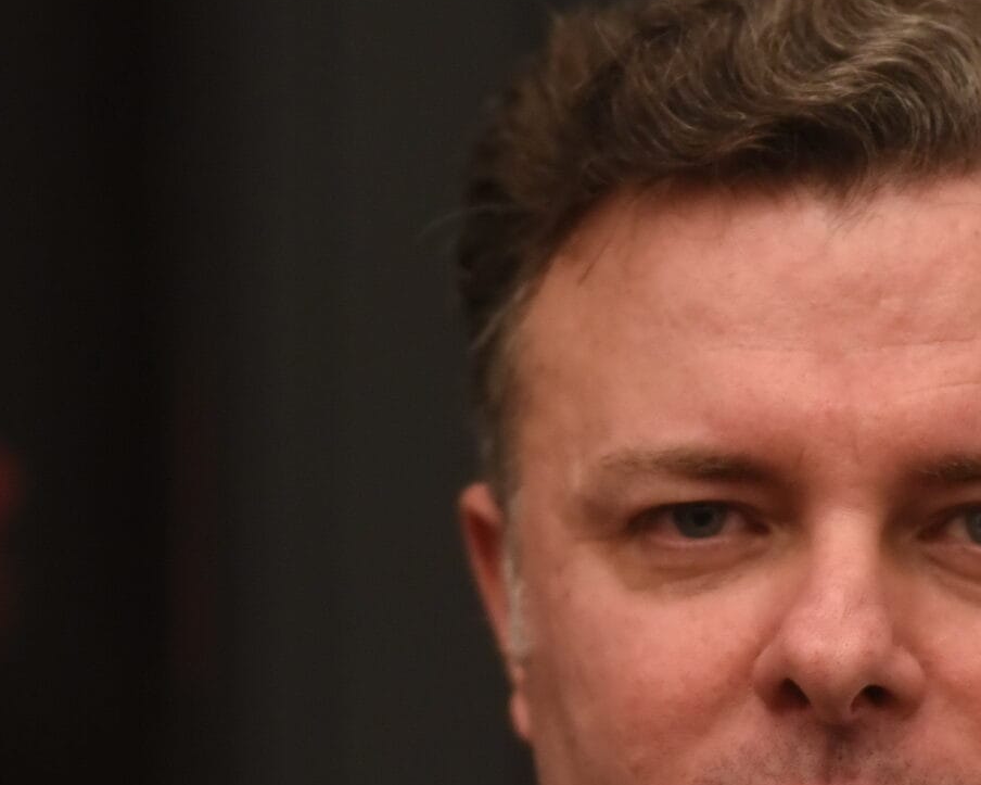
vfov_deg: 2.9
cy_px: 530
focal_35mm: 532
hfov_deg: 3.6
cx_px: 807
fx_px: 15444
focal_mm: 200
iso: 2500
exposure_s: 1/160
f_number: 2.8
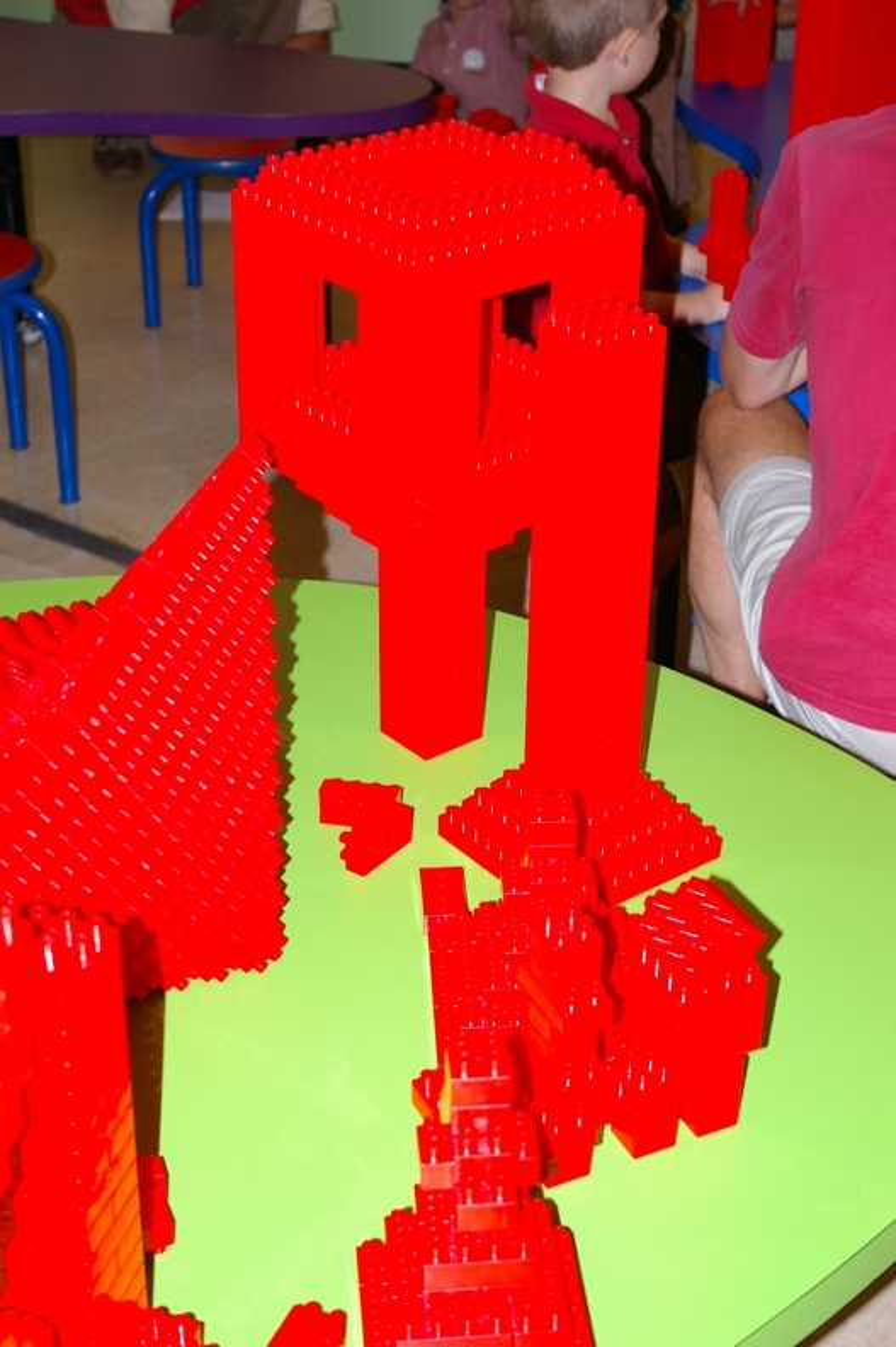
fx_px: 2131
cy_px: 674
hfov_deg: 23.7
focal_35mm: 57
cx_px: 448
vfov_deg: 35.1
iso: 400
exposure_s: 1/60
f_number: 4.5
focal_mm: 38
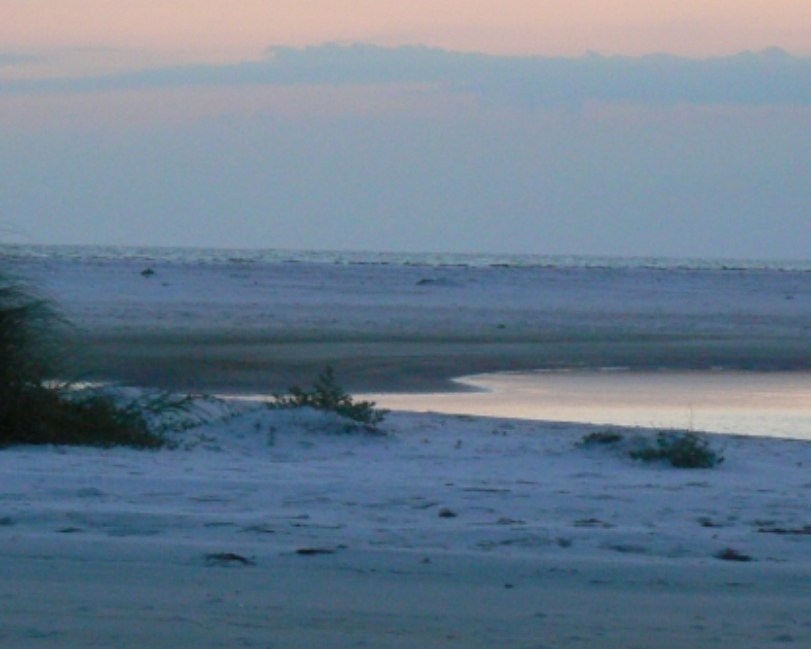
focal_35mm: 239
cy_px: 451
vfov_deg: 6.5
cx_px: 224
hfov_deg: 8.1
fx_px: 5739
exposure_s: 1/8
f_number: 3.2
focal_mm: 20.7
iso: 200
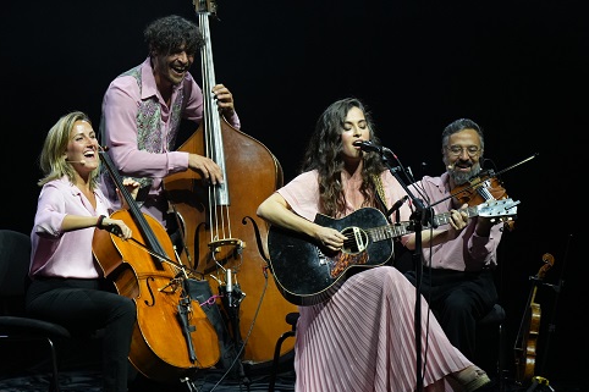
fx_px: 4203
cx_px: 273
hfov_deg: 8.0
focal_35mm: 257
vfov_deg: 5.3
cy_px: 191
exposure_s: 1/80
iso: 2000
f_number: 4
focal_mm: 200
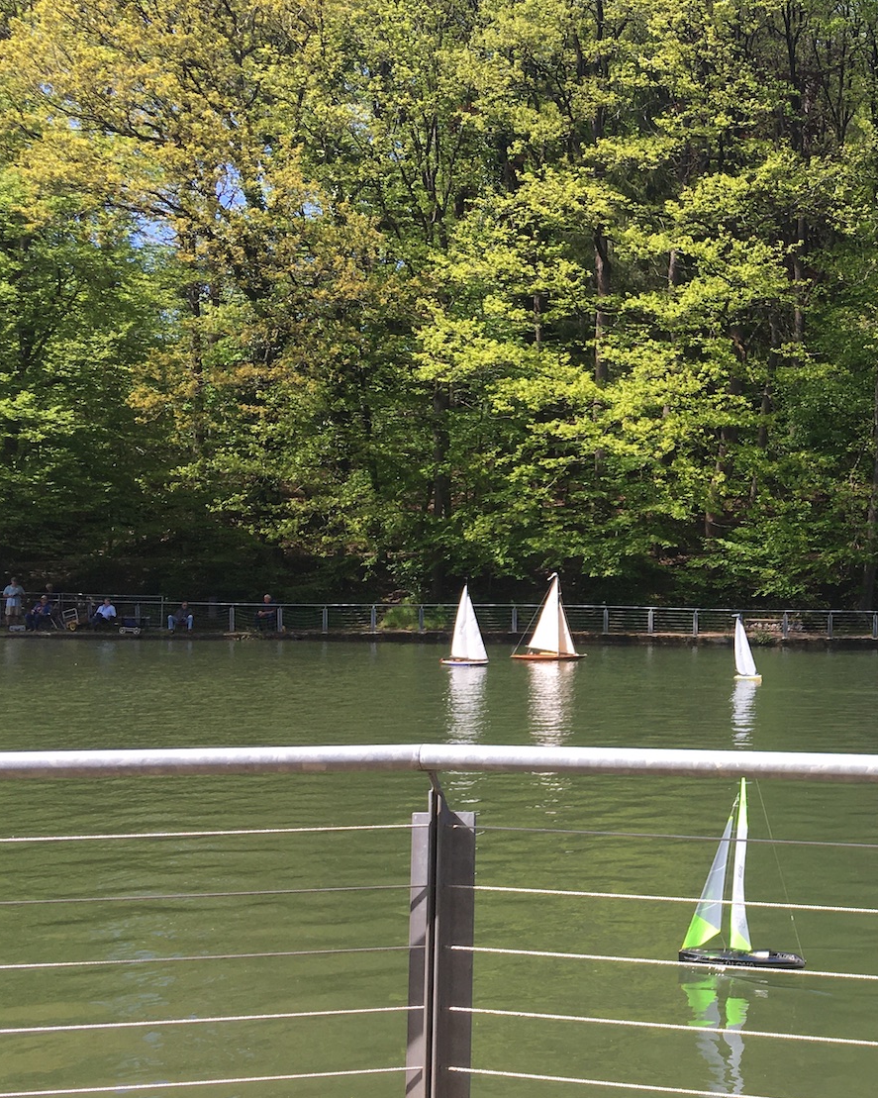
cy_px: 594
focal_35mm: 49
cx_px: 880
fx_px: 1592
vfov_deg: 38.0
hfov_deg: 28.9
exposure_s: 1/553
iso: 25
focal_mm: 4.15
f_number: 2.2
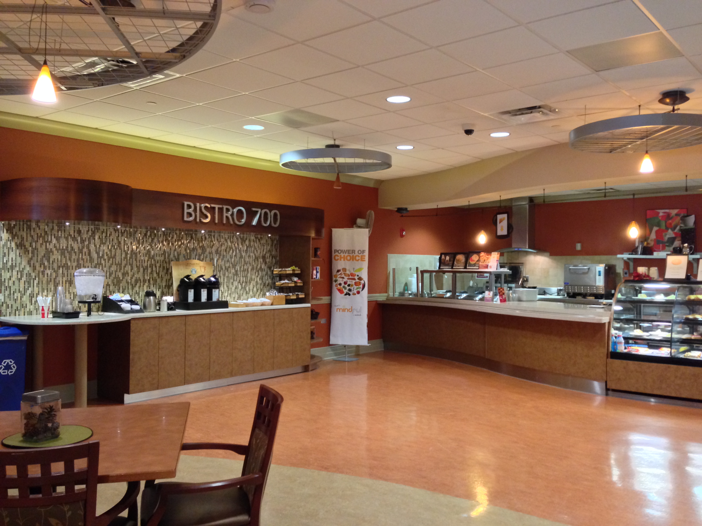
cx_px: 351
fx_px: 669
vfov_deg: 42.9
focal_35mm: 33
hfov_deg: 55.4
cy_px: 263
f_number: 2.4
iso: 320
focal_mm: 4.12
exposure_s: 1/20
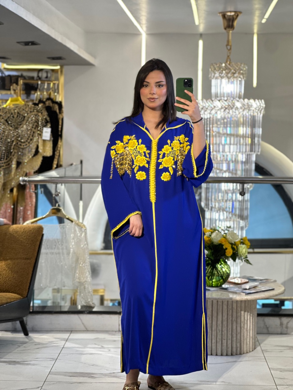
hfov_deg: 19.1
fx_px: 869
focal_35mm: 77
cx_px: 146
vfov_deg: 25.3
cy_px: 195
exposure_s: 1/100
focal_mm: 9
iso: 64
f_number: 2.8
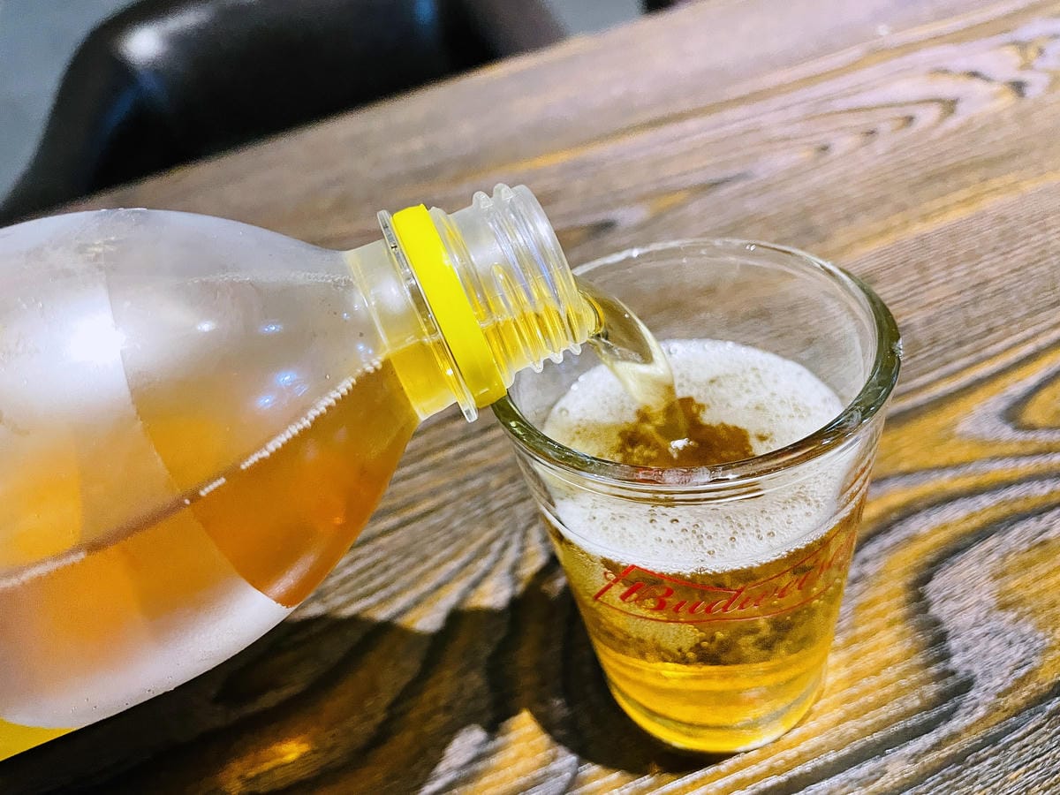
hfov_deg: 67.3
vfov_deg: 53.1
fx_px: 796
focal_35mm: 26
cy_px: 398
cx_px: 530
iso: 500
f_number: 1.6
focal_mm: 4.2
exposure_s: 1/30
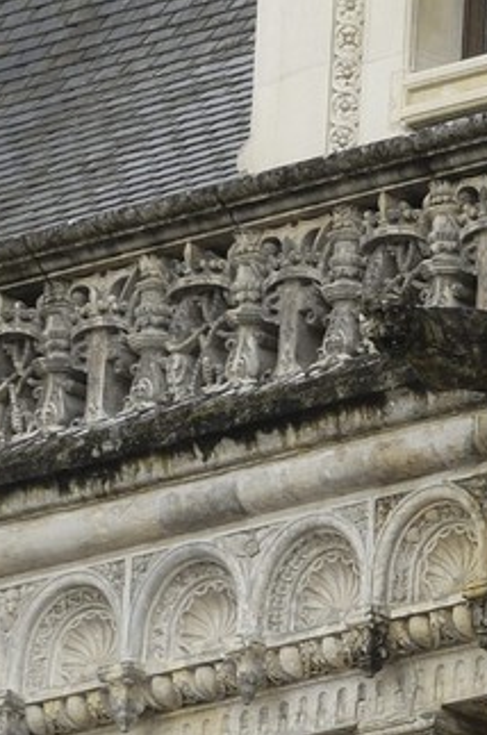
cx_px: 1179
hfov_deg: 1.9
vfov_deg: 2.8
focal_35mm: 729
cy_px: 576
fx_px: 14855
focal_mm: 98
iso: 100
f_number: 4.8
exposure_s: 1/250
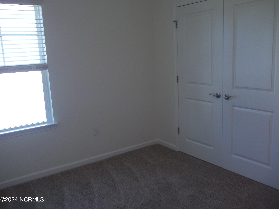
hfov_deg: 56.8
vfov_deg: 44.2
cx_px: 140
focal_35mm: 32
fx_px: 258
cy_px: 104
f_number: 2.9
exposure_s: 1/50
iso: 64
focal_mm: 5.7
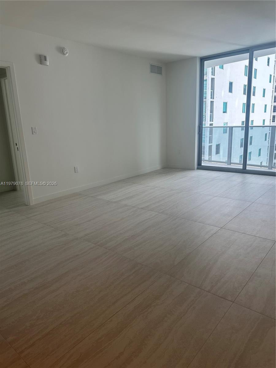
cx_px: 138
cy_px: 184
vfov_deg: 71.6
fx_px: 255
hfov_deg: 56.8
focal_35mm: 24
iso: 80
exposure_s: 1/177
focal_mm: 6.86
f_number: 1.78
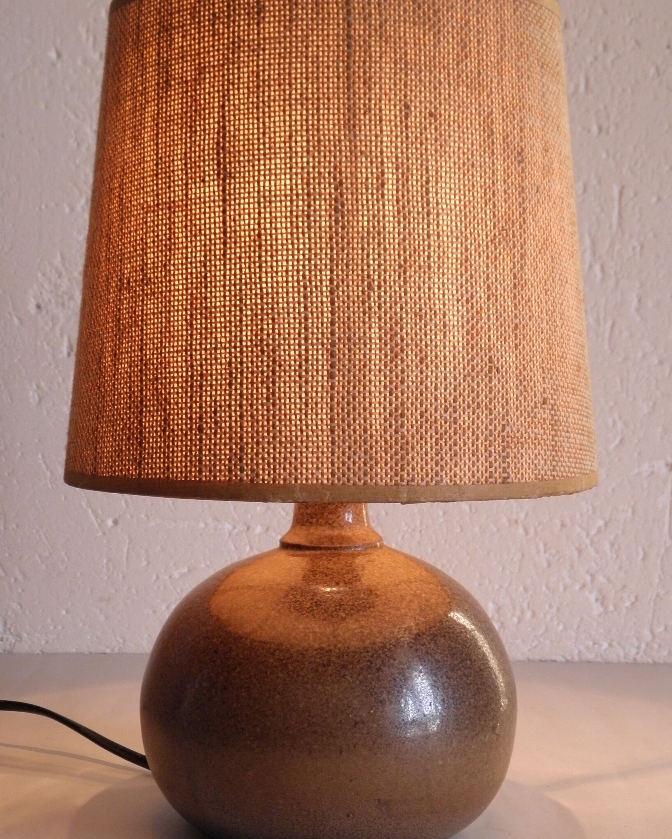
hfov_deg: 25.0
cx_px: 342
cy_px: 406
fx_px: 1516
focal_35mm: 61
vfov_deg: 31.0
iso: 200
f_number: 4
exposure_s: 1/25
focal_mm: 9.1
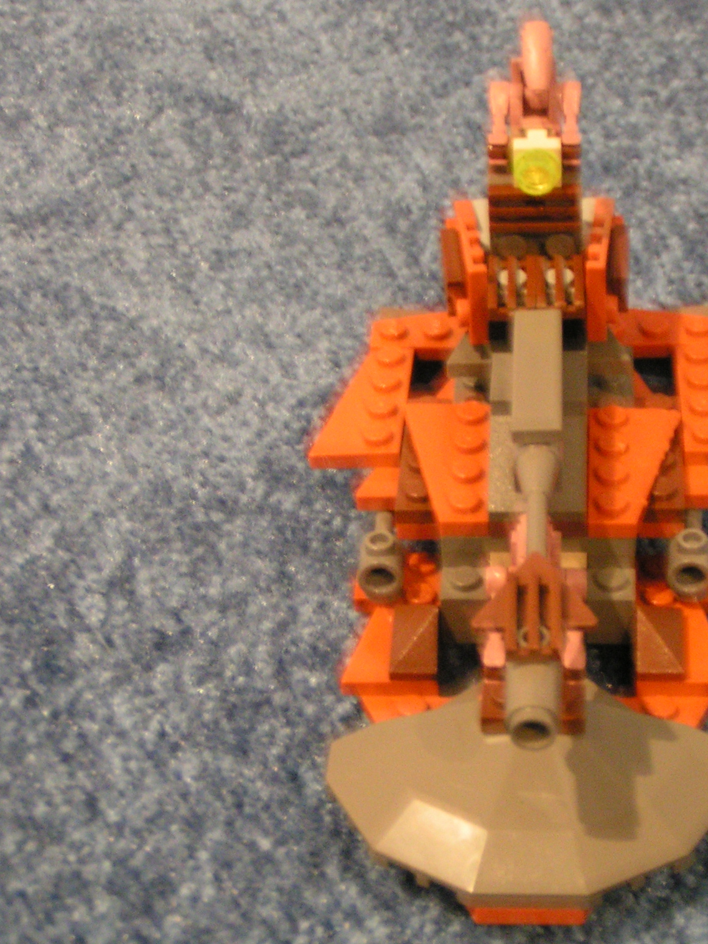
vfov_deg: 23.0
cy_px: 468
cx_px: 530
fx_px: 2319
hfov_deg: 17.3
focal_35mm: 85
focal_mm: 9.7
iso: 200
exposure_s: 1/1.6
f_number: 3.2
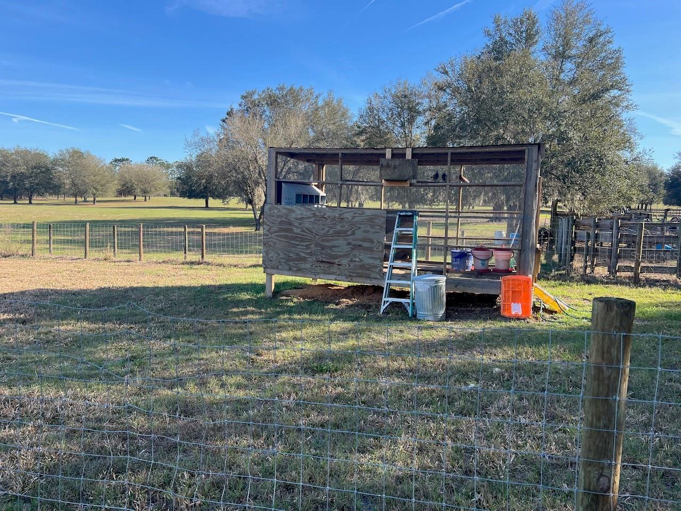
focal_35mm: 26
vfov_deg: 53.1
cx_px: 340
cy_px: 256
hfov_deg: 67.3
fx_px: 511
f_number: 1.5
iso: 50
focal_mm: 5.7
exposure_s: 1/1266
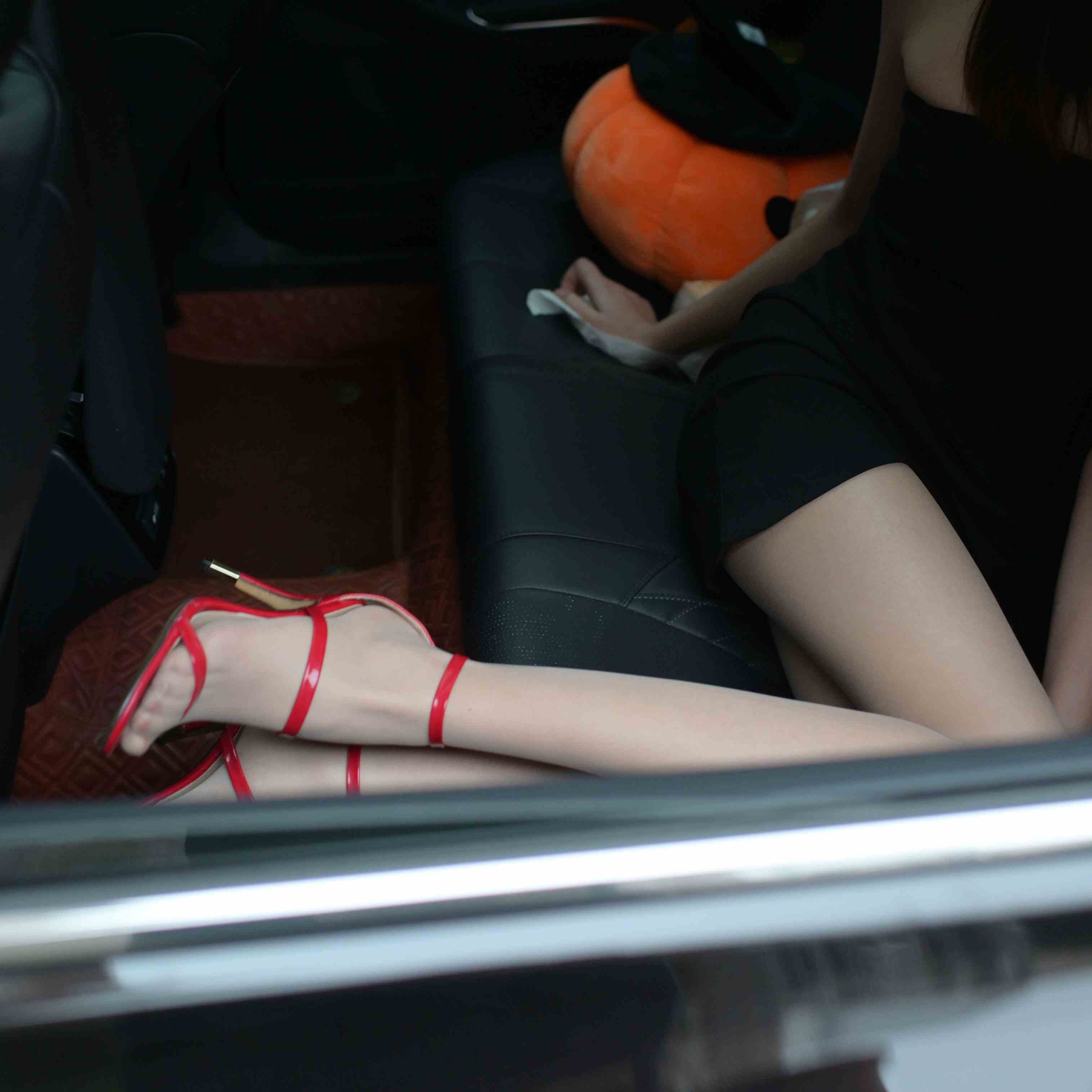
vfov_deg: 37.6
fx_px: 1606
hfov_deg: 37.5
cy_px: 548
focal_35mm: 45
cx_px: 514
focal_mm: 35
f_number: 2.5
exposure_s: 1/160
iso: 1600
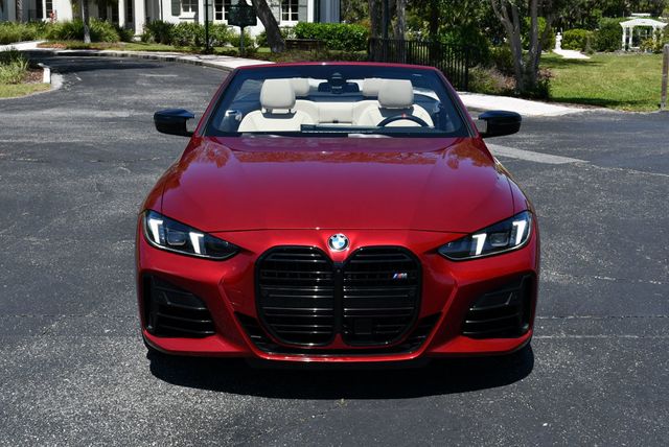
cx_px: 334
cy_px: 224
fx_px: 1079
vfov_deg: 23.4
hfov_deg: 34.5
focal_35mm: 58
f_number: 9
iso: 100
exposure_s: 1/320
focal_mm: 29
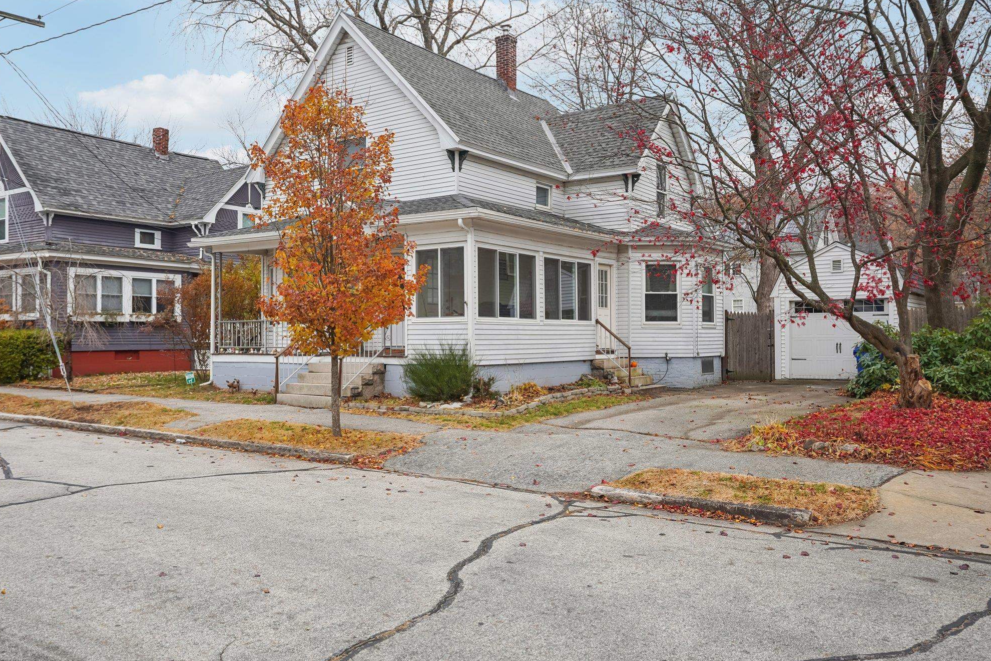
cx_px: 506
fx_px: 826
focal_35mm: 30
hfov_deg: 61.9
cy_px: 323
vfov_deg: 43.6
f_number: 8
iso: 100
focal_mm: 29
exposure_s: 1/40
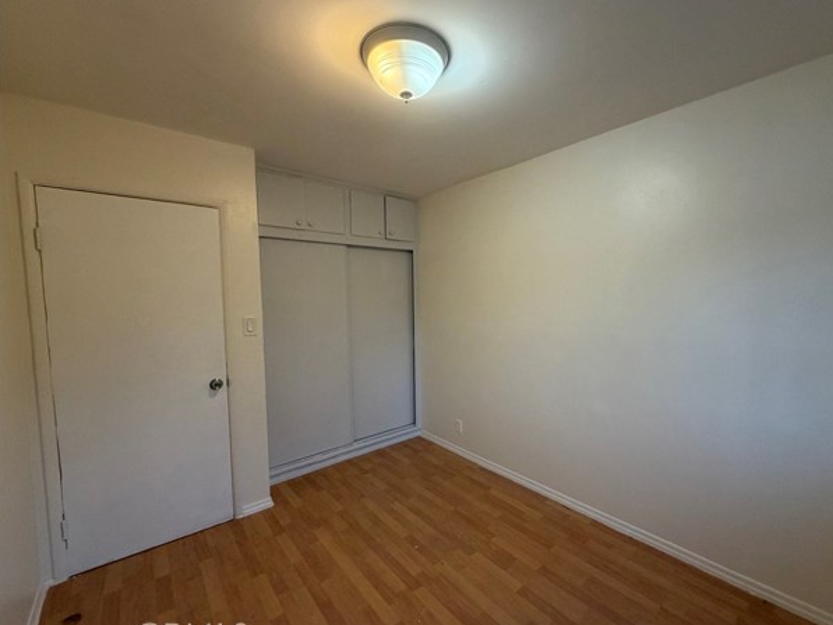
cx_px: 445
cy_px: 321
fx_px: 361
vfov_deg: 81.7
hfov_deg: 98.0
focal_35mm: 15
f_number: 2.2
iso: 250
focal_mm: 2.22
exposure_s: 1/60
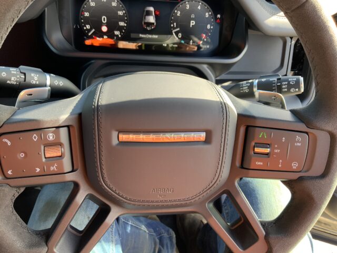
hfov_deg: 61.7
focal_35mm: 29
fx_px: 282
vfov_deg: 48.2
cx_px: 168
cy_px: 126
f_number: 1.8
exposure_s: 1/98
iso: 50
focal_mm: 3
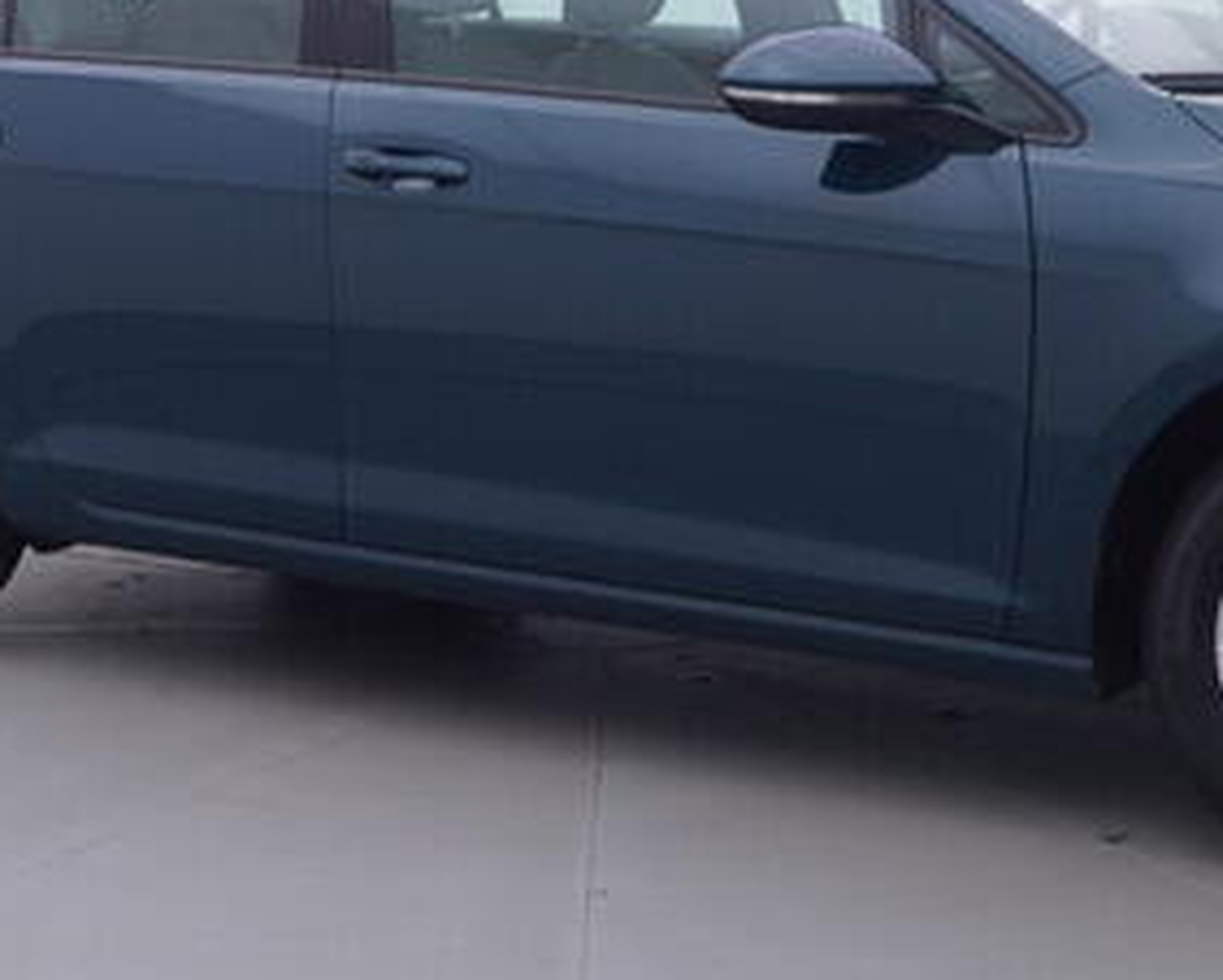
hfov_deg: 24.8
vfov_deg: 19.9
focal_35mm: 77
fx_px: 2778
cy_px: 256
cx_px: 607
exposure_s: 1/80
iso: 200
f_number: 5
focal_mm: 15
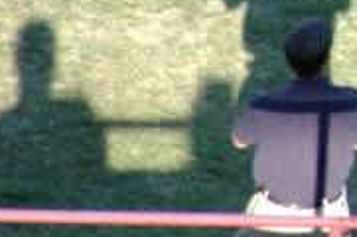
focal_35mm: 1696
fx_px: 16789
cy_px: -275
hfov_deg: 1.2
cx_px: 870
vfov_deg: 0.8
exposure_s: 1/125
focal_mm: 200
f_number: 5.6
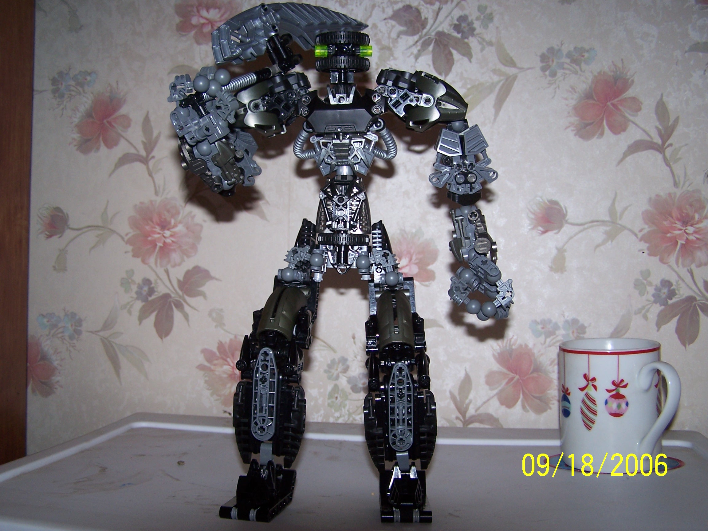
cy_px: 266
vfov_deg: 37.7
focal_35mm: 38
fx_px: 777
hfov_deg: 49.0
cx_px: 354
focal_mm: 6.3
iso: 80
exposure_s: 1/60
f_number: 2.8
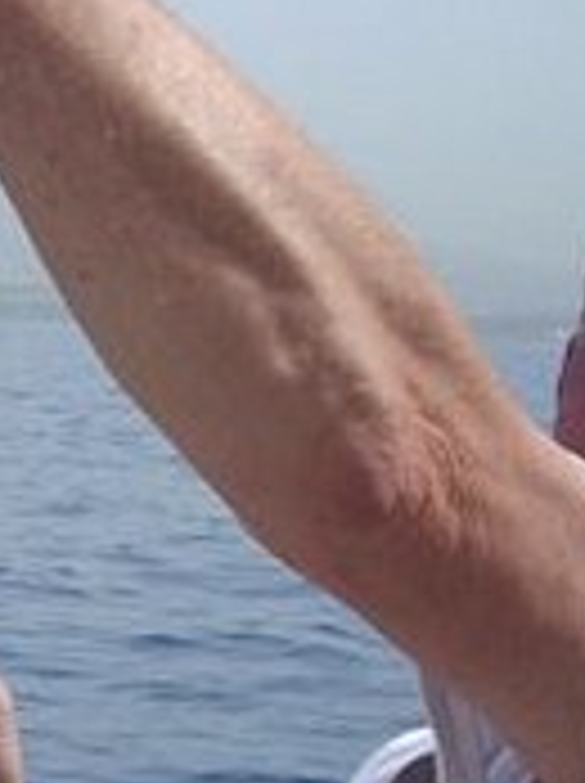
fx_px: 3027
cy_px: 536
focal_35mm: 134
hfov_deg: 10.9
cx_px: -104
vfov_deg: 14.7
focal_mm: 6.2
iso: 64
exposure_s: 1/369
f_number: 5.6
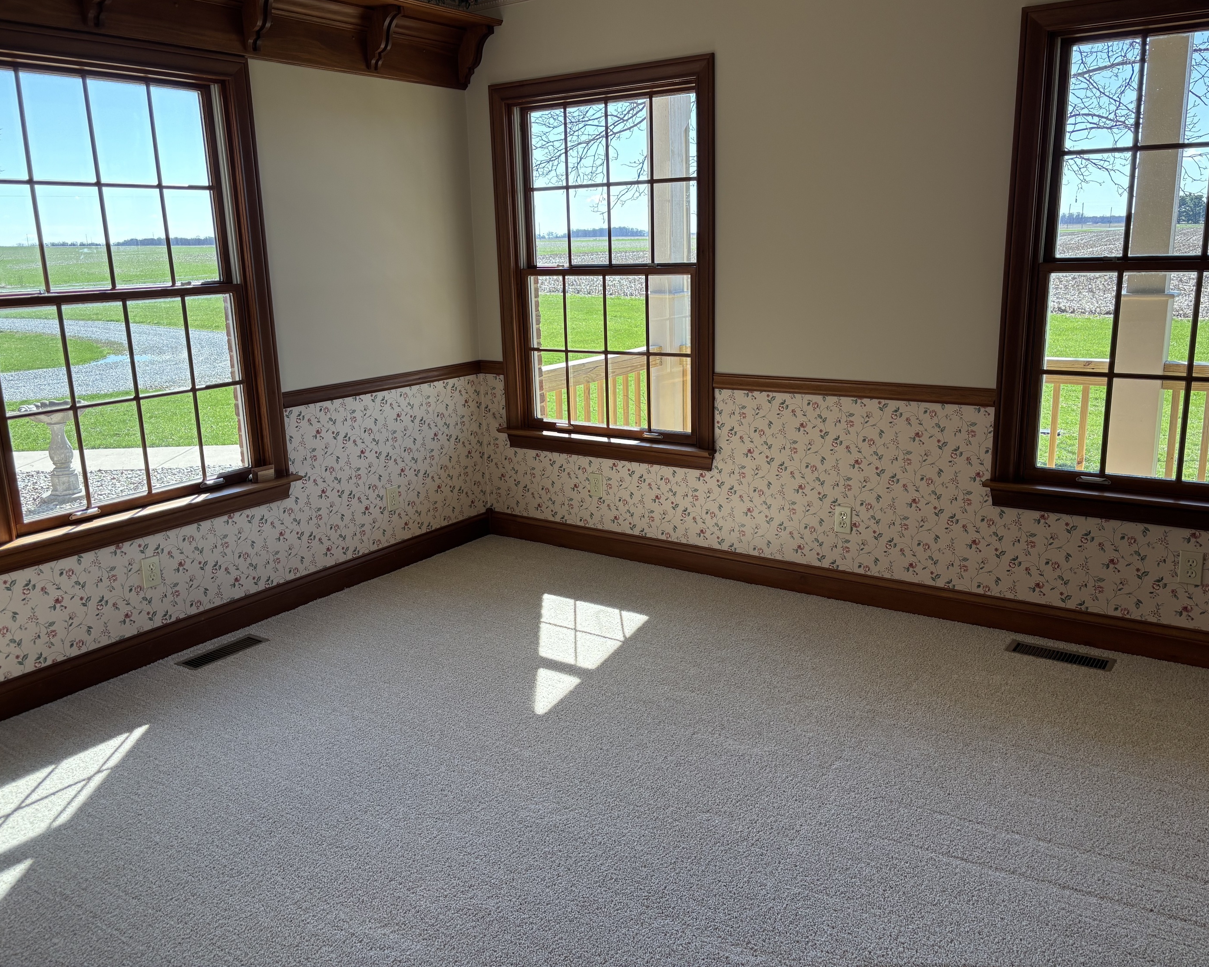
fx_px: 1002
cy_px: 469
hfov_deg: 62.2
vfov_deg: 51.5
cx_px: 596
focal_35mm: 28
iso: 50
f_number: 1.6
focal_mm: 5.96
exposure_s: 1/279
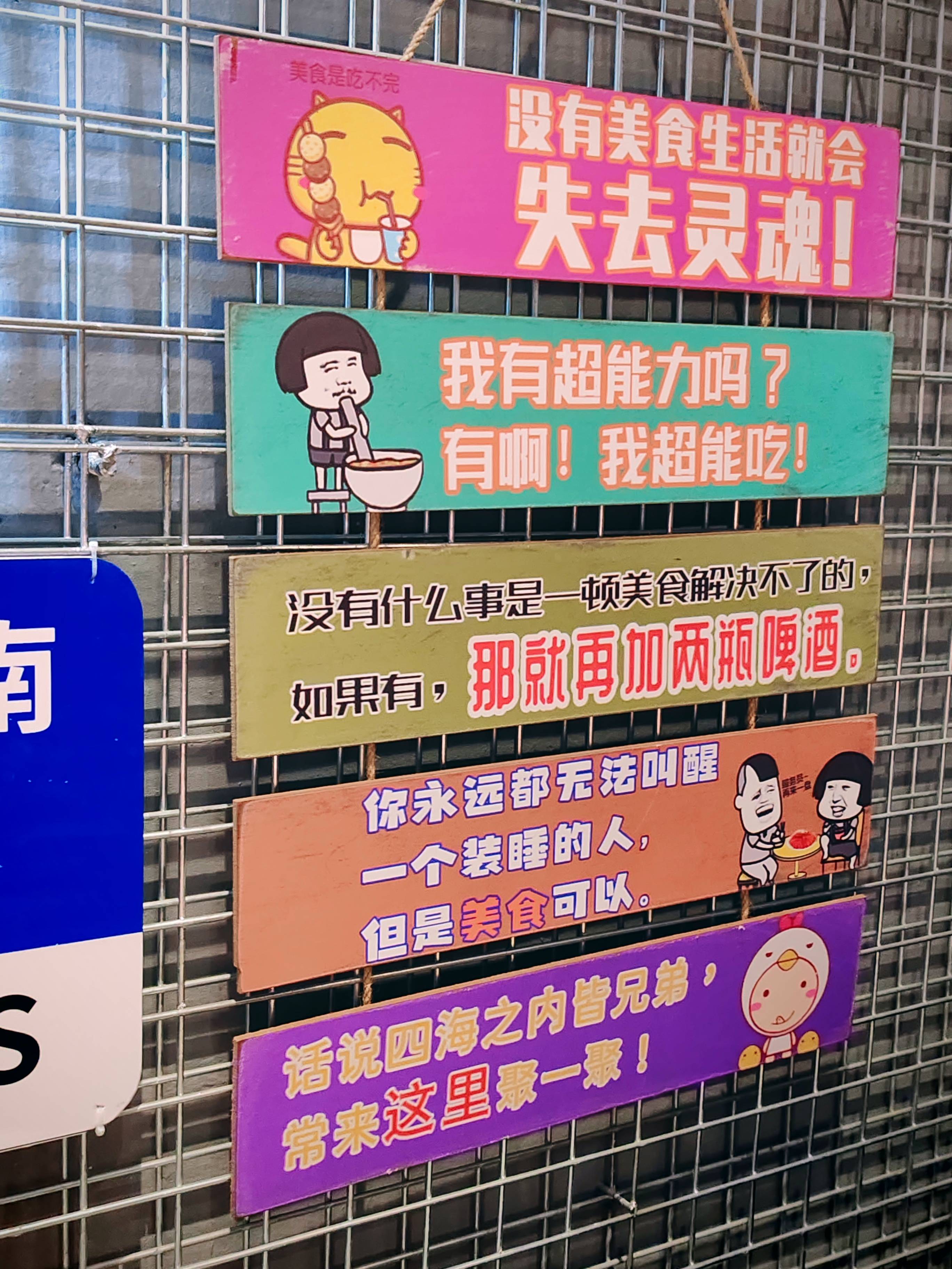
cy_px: 634
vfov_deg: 42.1
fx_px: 1650
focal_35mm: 45
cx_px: 476
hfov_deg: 32.2
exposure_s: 1/50
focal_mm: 6.14
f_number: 1.8
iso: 2977
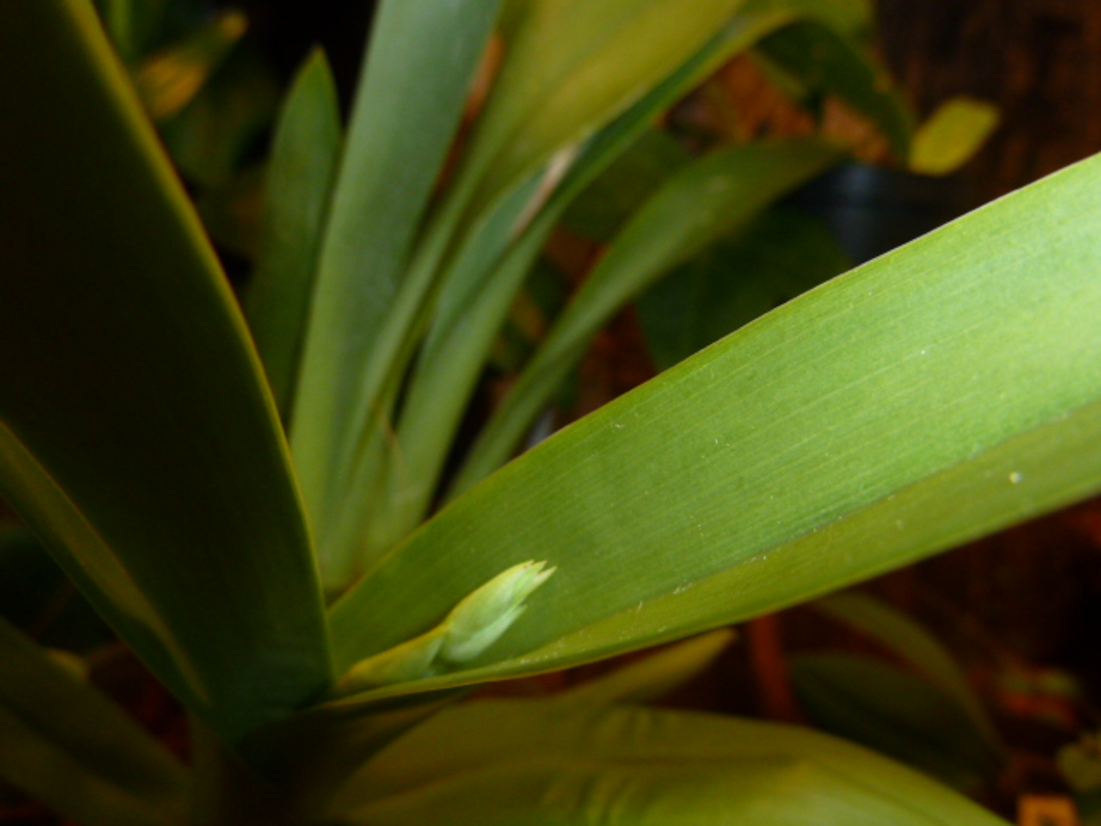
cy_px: 413
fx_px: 795
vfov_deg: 54.9
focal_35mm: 25
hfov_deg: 69.4
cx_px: 550
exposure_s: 1/60
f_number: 3.3
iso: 200
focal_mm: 4.1
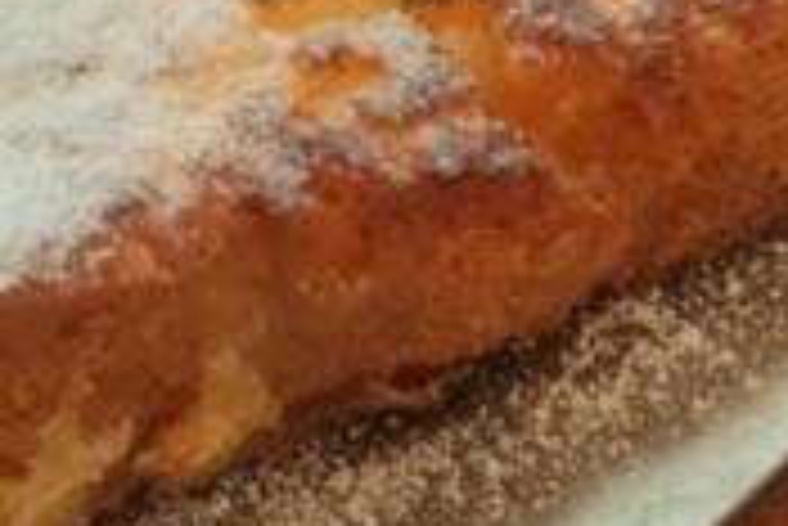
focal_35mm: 301
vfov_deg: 4.5
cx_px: -504
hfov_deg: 6.7
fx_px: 6594
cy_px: -459
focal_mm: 29
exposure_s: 1/125
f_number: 8
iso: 3200
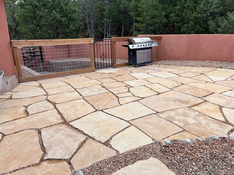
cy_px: 88
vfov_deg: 53.1
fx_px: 176
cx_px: 117
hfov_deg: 67.3
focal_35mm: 26
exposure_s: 1/1036
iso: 50
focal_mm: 5.1
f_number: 1.6
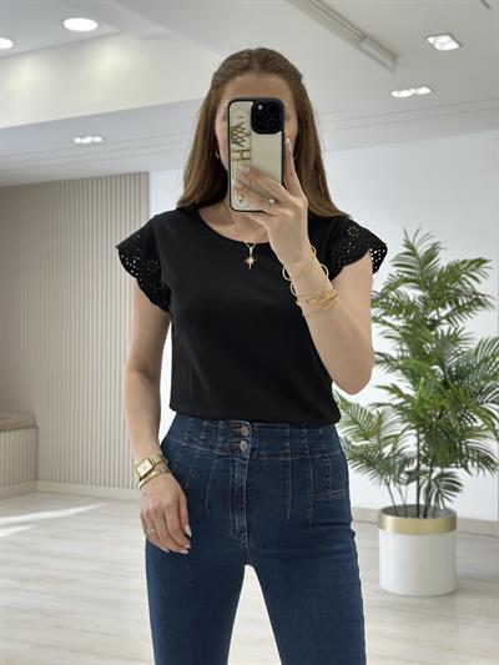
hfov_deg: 30.3
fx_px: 922
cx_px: 250
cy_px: 332
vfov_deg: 39.6
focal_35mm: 48
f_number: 1.78
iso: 80
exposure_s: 1/228
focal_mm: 6.86
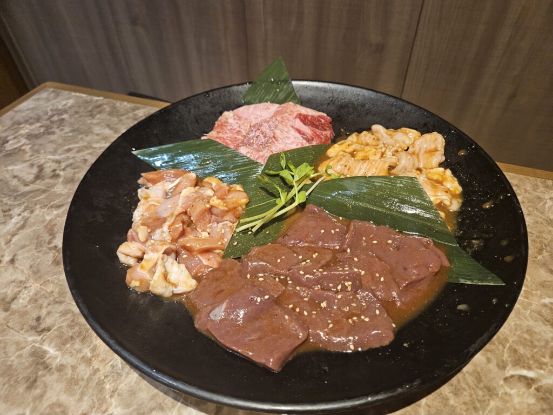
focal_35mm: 23
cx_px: 276
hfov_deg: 73.9
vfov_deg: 58.9
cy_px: 208
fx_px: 367
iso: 640
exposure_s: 1/60
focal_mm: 5.4
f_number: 1.8
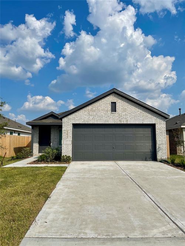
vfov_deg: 69.4
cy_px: 123
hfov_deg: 54.9
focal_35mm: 25
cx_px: 92
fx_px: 178
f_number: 1.6
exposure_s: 1/6993
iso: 32
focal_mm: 5.1
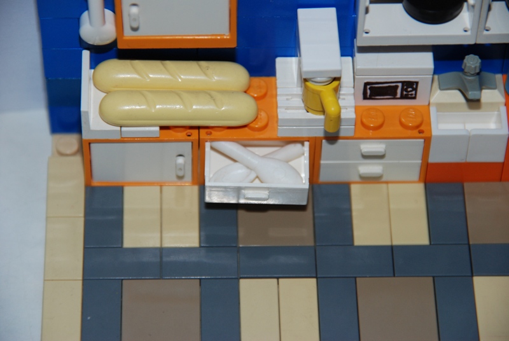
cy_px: 170
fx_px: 3717
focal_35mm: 262
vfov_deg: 5.3
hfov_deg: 7.8
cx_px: 254
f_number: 6
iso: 400
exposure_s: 1/60
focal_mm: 175
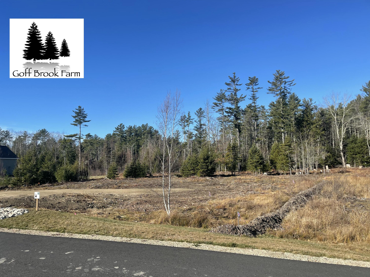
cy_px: 138
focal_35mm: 25
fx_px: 267
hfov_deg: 69.4
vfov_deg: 54.9
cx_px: 185
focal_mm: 5.1
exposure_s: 1/2488
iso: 32
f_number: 1.6
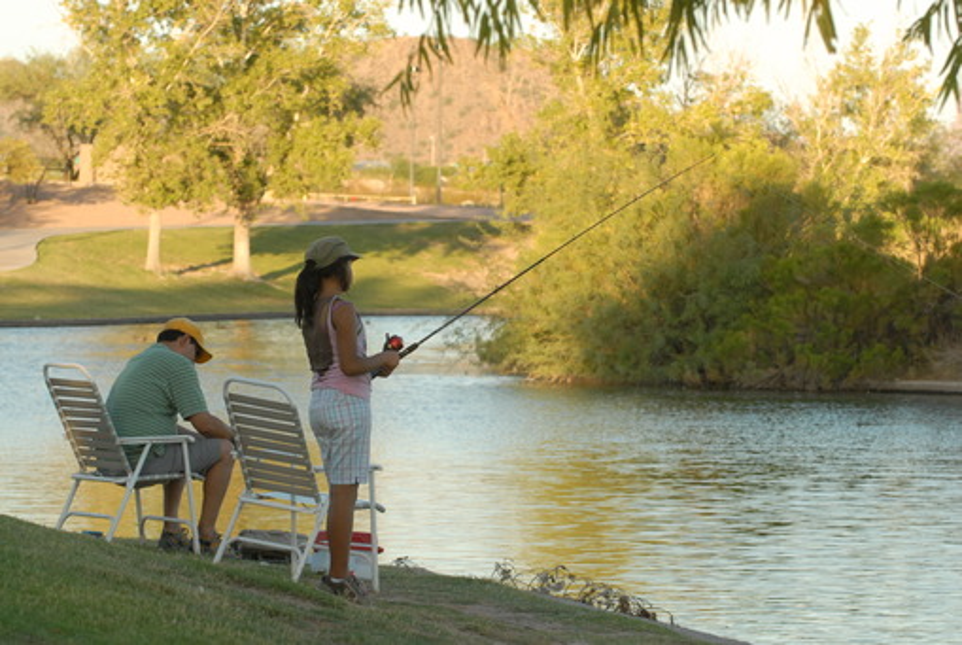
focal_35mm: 174
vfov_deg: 7.9
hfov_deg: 11.8
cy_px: 322
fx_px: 4656
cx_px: 481
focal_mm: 116
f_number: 8
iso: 500
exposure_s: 1/250
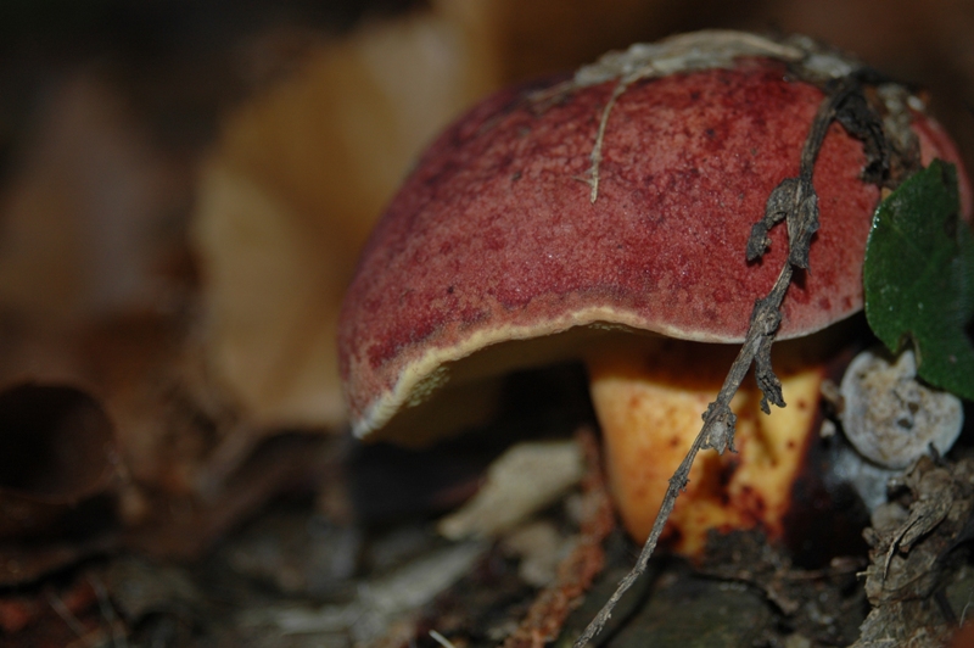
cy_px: 324
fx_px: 2838
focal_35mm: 105
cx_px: 487
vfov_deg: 13.0
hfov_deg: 19.5
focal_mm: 70
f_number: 5.3
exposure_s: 1/60
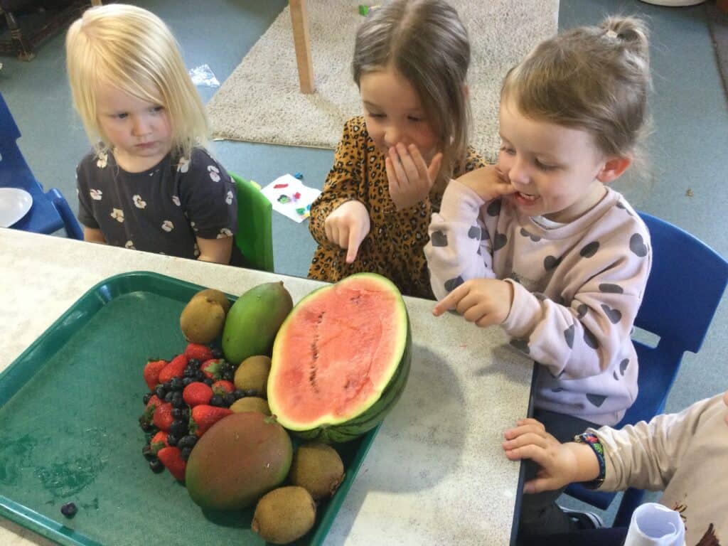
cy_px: 273
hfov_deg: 58.4
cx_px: 364
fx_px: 652
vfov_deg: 45.4
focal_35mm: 31
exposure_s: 1/33
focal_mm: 3.3
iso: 125
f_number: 2.4
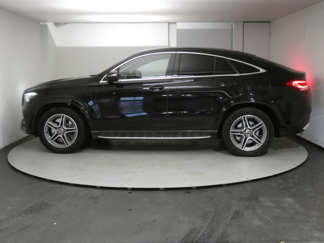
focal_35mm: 39
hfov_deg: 47.9
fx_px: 365
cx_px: 162
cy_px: 122
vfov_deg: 36.8
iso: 1600
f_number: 3.6
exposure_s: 1/80
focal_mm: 7.1
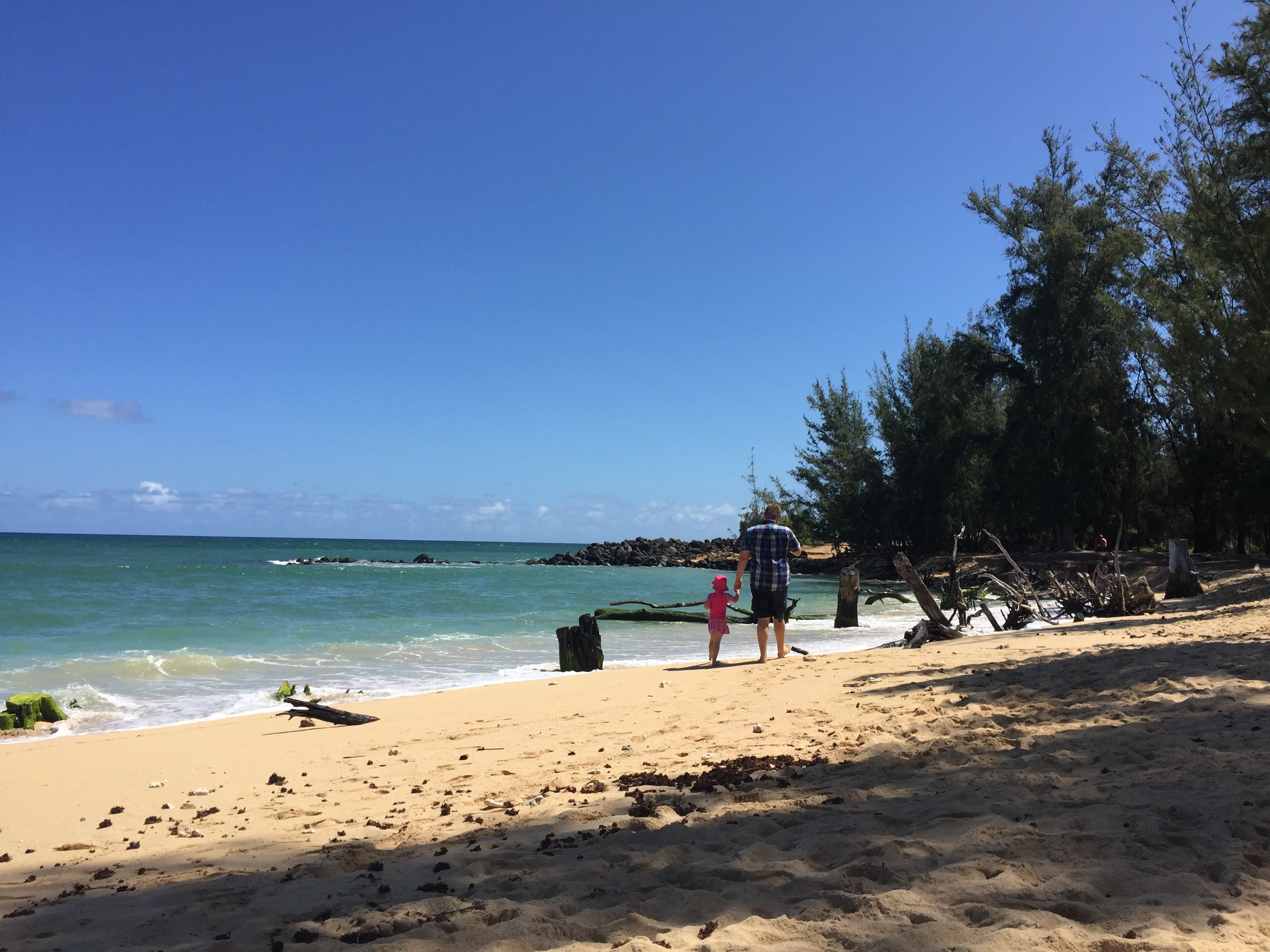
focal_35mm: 29
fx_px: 1064
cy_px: 476
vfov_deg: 48.2
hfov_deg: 61.7
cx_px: 635
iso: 32
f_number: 2.2
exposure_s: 1/2825
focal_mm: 4.15
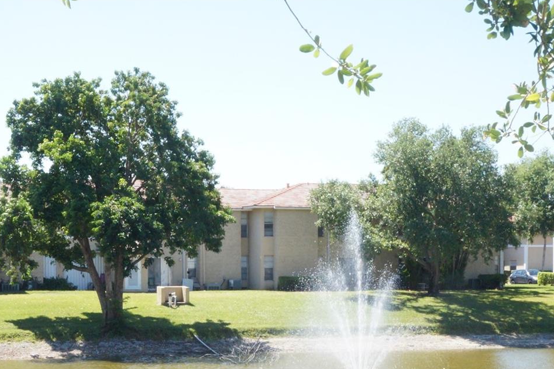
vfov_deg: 17.8
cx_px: 238
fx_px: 1169
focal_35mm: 76
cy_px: 304
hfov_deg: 26.6
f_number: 25
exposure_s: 1/125
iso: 1600
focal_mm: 30
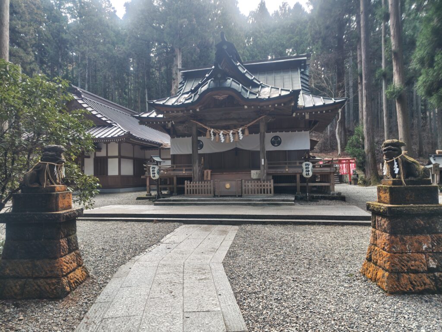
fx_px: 294
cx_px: 221
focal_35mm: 23
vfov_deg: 58.9
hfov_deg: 73.9
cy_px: 166
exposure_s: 1/120
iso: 256
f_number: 1.9
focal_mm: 5.56
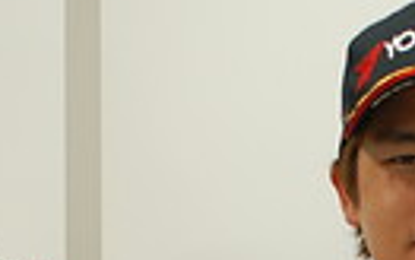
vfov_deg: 6.4
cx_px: 459
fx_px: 2274
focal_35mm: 201
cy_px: 482
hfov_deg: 10.3
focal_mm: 24
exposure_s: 1/30
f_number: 2.8
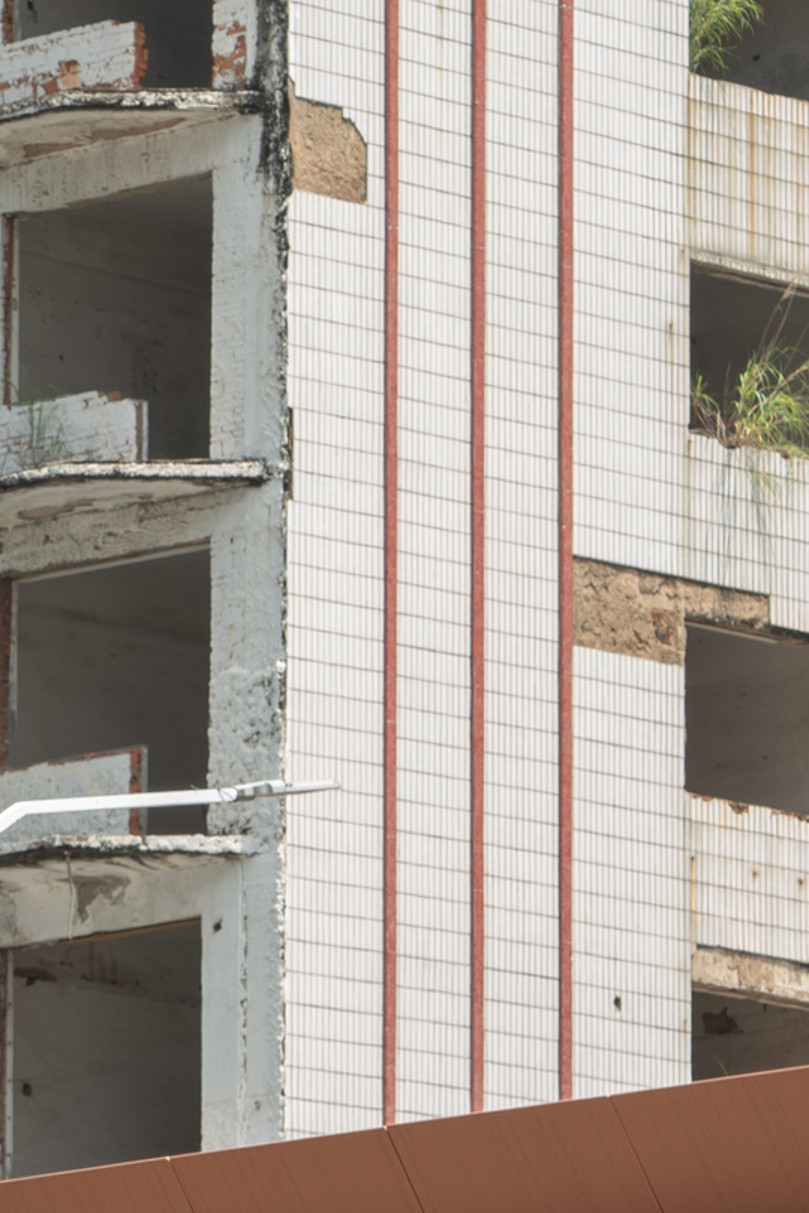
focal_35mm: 337
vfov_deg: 6.1
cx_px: -196
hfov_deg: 4.1
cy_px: 955
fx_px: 11359
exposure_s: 1/20
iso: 50
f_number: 9
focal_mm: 91
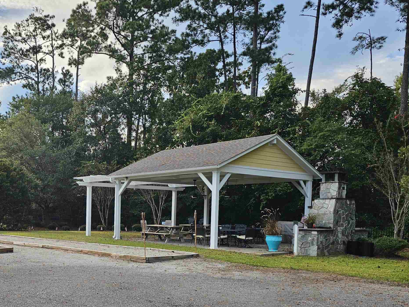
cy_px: 238
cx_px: 81
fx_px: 449
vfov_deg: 36.7
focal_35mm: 38
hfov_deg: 46.3
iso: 10
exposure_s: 1/192
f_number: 1.7
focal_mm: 6.3
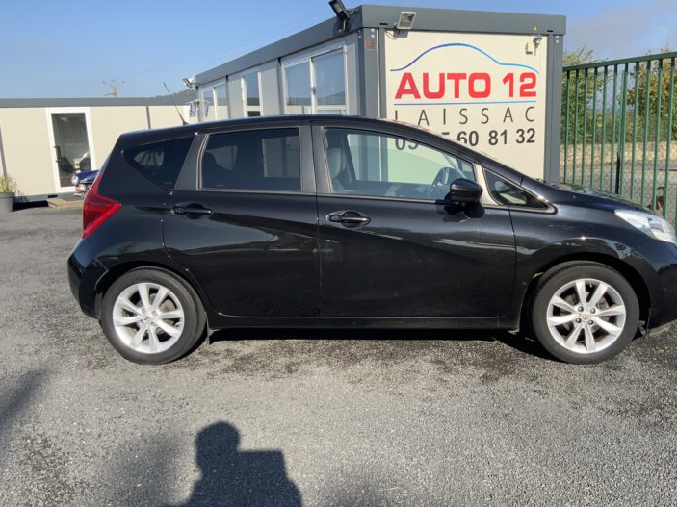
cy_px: 251
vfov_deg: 42.9
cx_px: 373
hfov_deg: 55.3
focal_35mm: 33
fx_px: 645
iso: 16
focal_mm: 3
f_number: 1.8
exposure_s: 1/1626
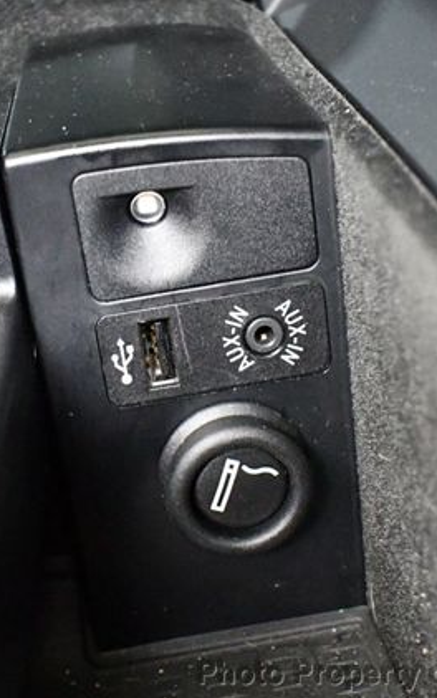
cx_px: 177
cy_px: 351
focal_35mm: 68
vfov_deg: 30.2
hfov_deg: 19.1
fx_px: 1295
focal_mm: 22
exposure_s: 1/25
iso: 12800
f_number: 3.8
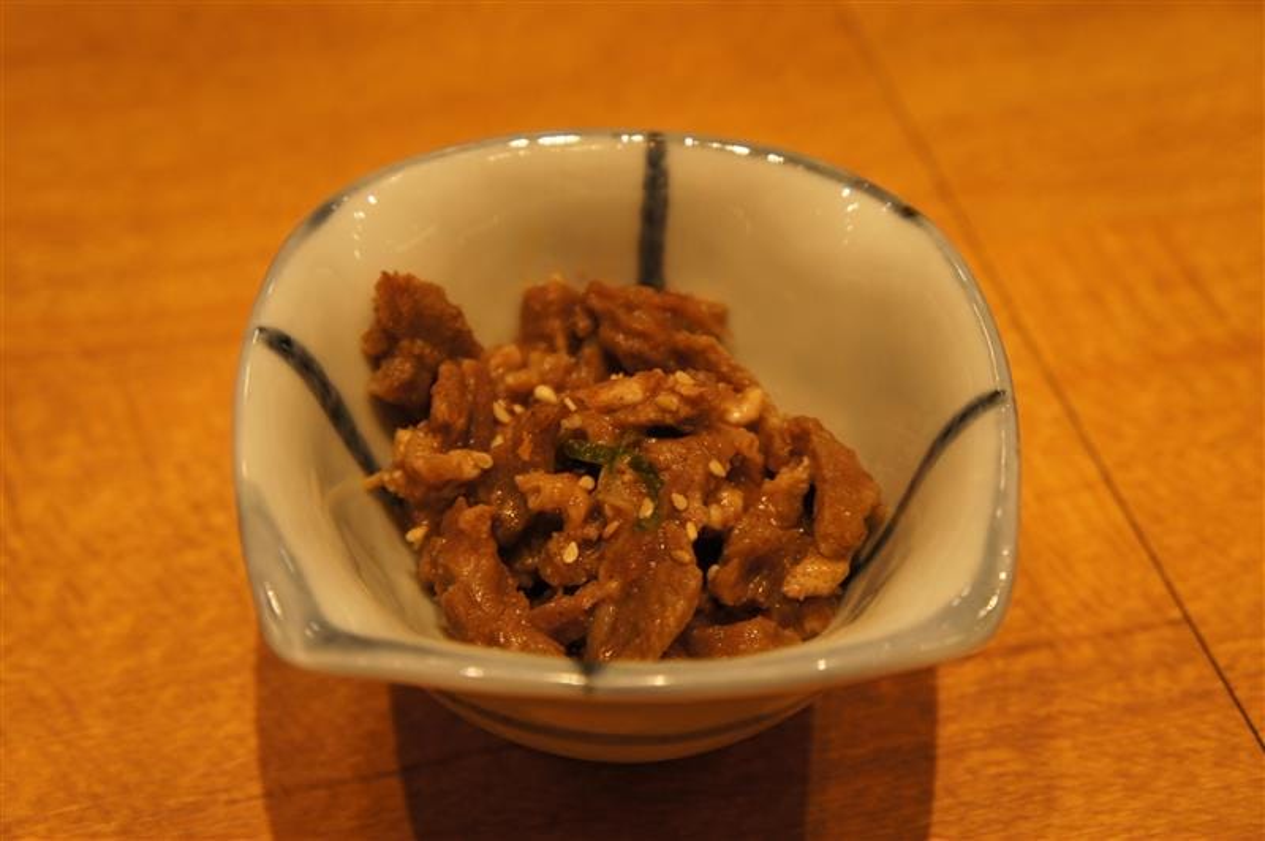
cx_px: 632
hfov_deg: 41.1
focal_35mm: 48
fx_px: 1685
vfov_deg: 28.0
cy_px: 420
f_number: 4.5
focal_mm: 32
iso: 200
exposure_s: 1/60
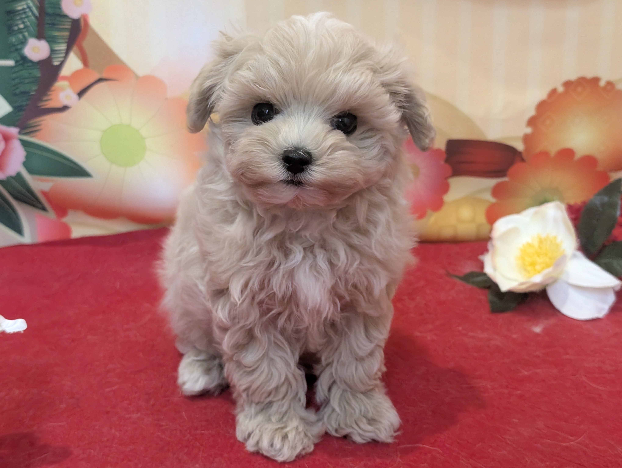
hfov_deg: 38.9
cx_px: 311
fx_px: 882
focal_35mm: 49
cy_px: 234
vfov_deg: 29.7
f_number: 1.68
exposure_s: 1/161
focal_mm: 6.9
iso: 1015
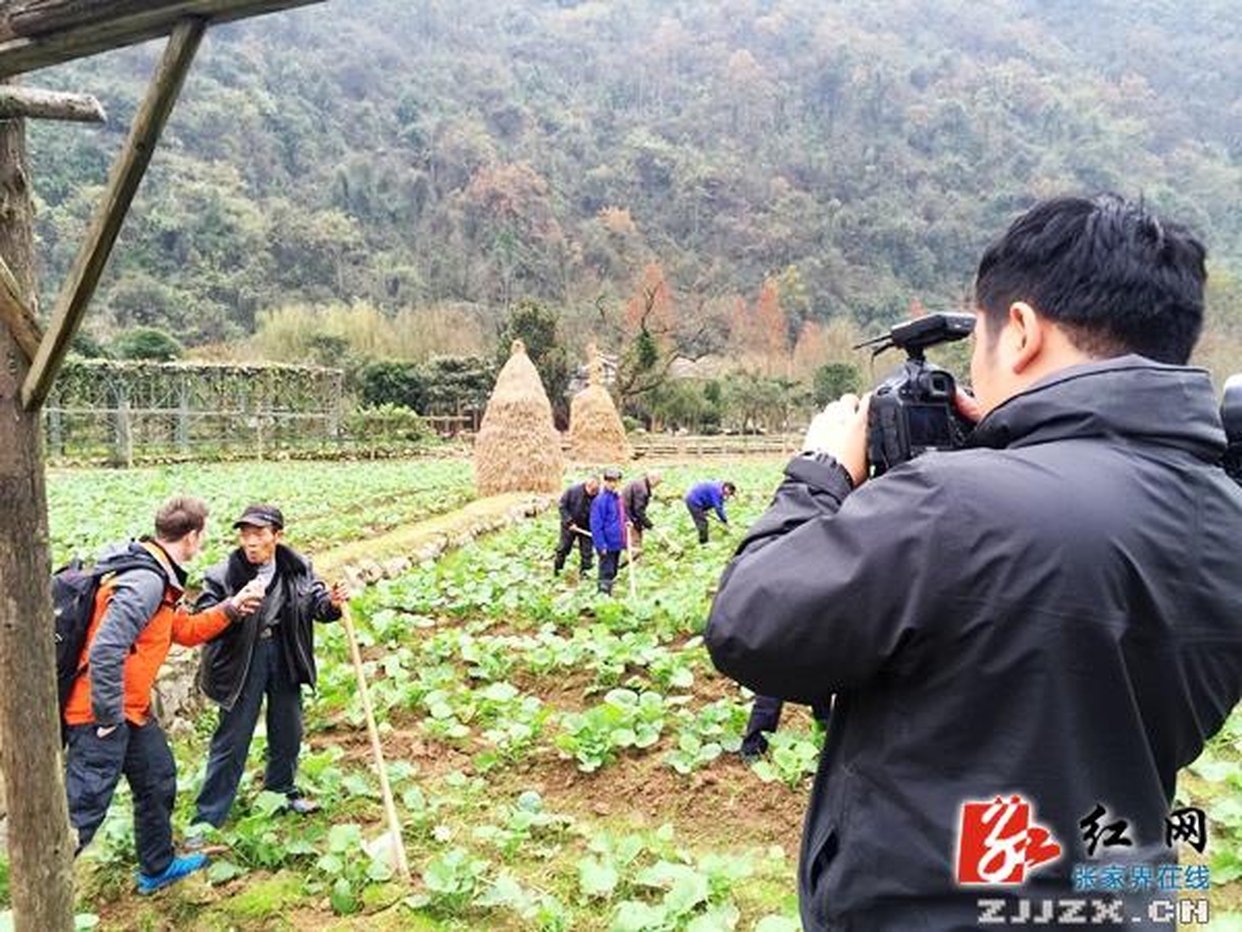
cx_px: 621
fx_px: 1041
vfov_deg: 48.2
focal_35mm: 29
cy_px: 466
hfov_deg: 61.7
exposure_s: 1/33
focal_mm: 4.15
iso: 40
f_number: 2.2
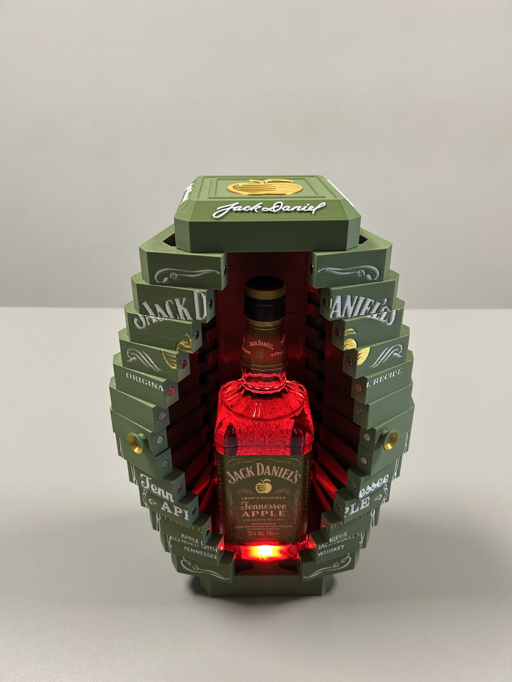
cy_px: 341
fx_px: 513
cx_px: 256
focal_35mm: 26
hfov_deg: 53.1
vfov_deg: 67.3
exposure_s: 1/50
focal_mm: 5.7
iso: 100
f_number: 1.5
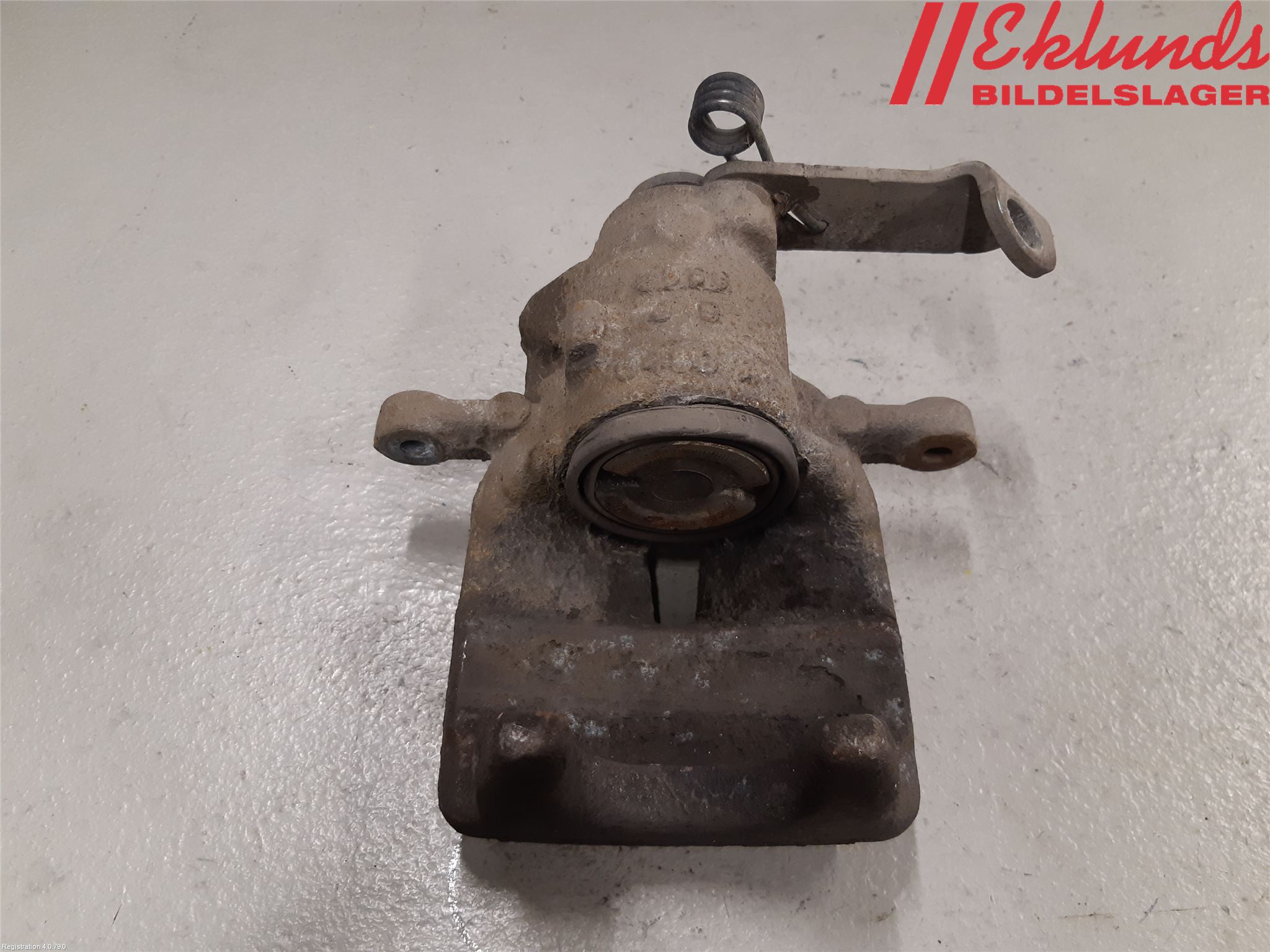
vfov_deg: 53.1
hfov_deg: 67.3
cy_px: 476
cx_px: 635
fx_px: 954
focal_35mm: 26
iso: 125
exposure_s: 1/50
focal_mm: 3.93
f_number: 1.7
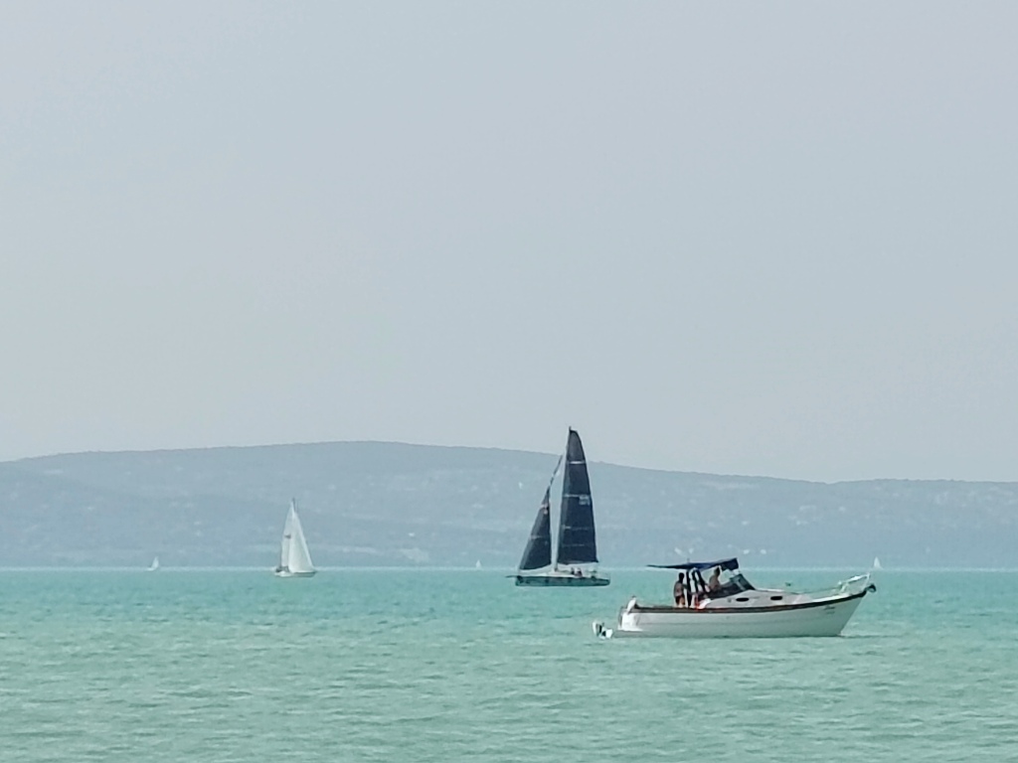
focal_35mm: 270
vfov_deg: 5.5
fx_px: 7940
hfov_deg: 7.3
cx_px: 509
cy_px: 382
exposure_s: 1/780
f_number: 1.9
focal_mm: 6.12
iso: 50
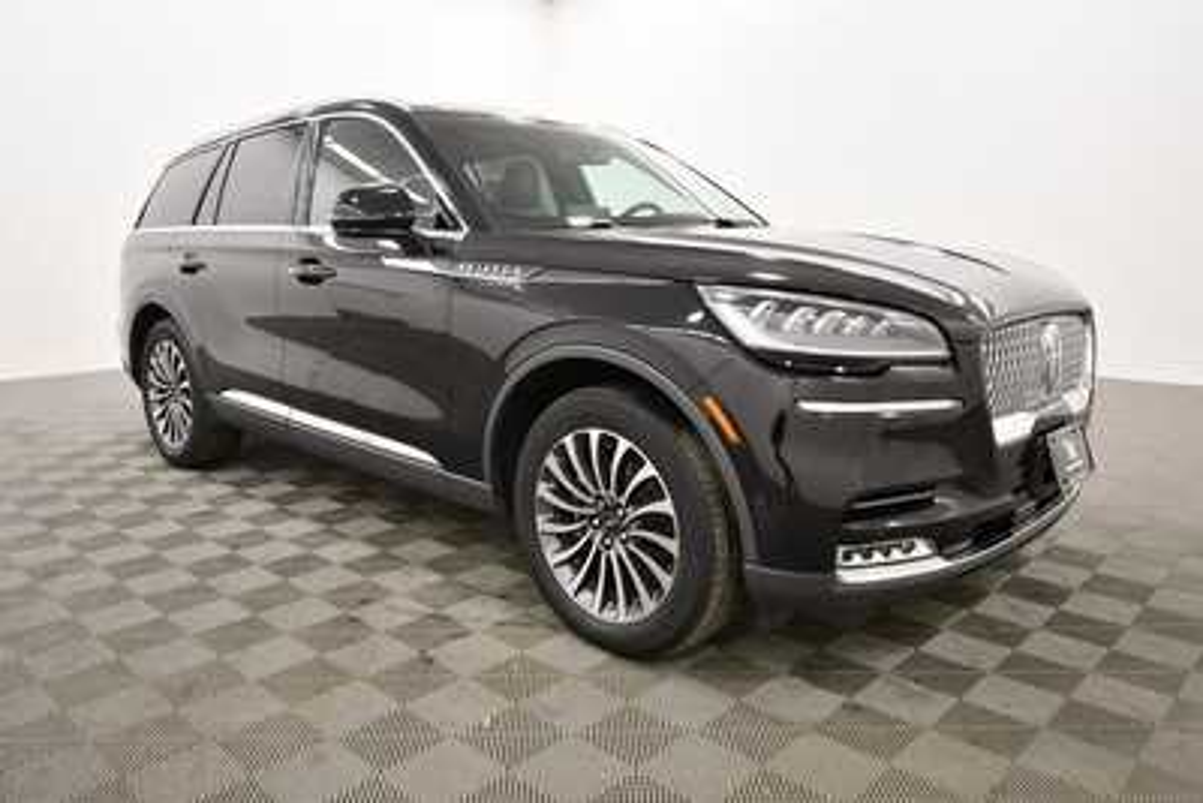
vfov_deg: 48.0
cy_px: 402
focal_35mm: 27
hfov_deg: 67.4
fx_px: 903
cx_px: 602
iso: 1400
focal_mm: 18
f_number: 5.3
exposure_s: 1/125
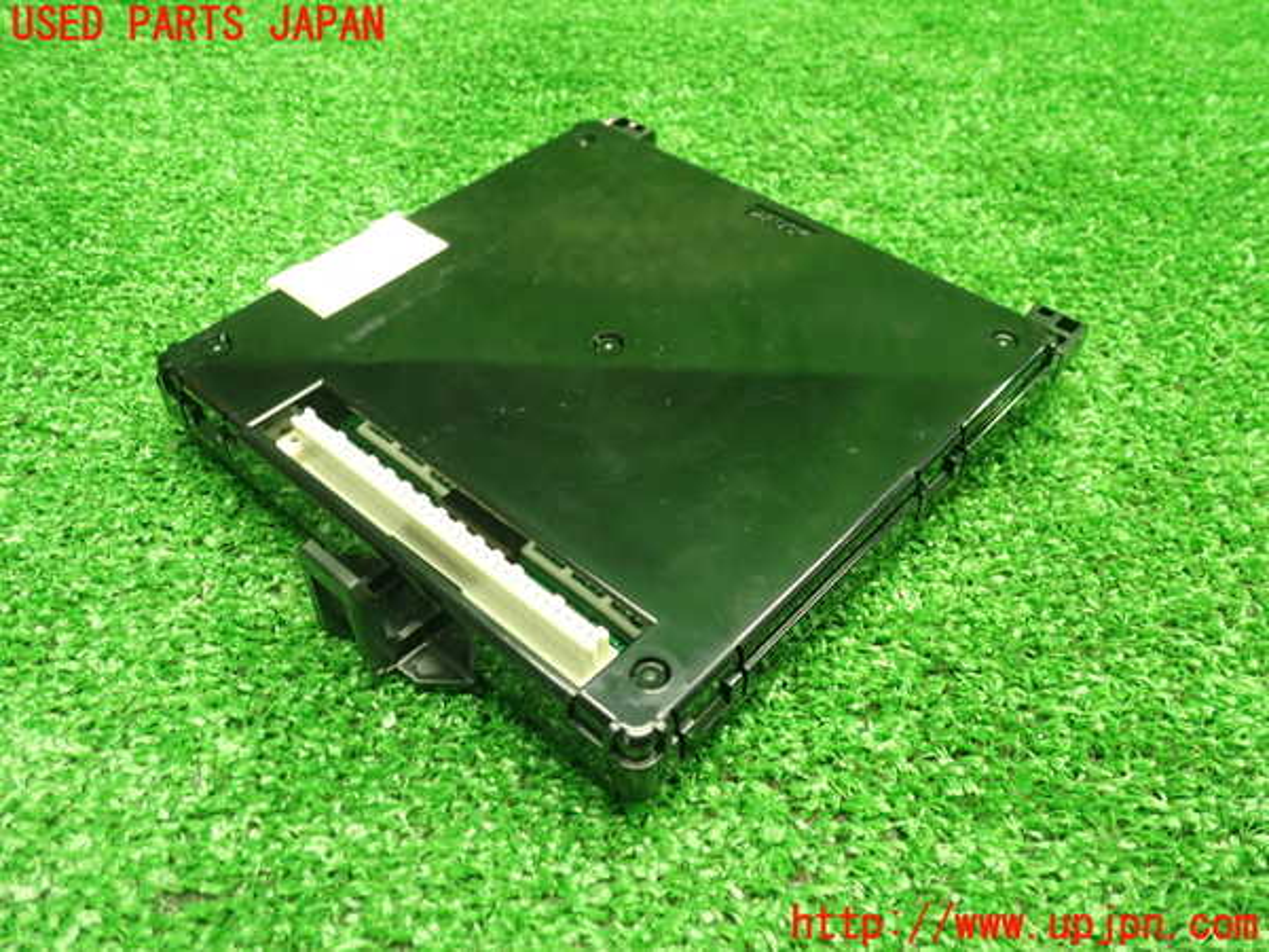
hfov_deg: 60.0
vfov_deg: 46.8
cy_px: 476
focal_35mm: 30
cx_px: 634
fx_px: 1100
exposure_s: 1/60
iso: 800
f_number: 2.3
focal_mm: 5.5
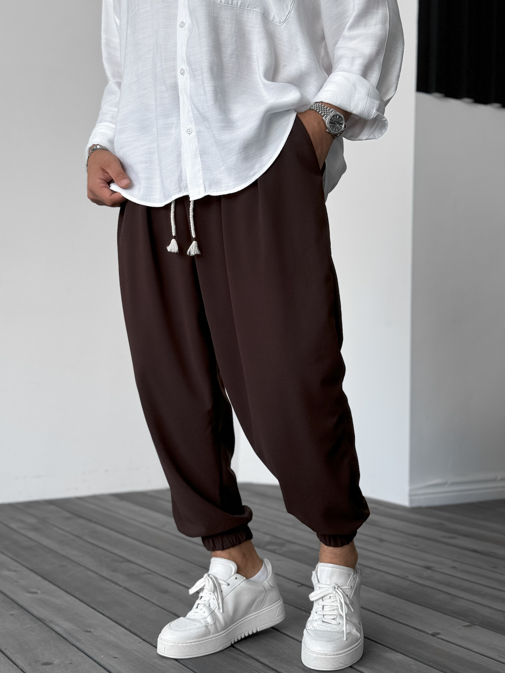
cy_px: 336
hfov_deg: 30.3
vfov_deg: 39.7
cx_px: 252
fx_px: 934
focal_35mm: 48
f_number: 1.8
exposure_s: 1/160
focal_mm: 6.76
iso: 64
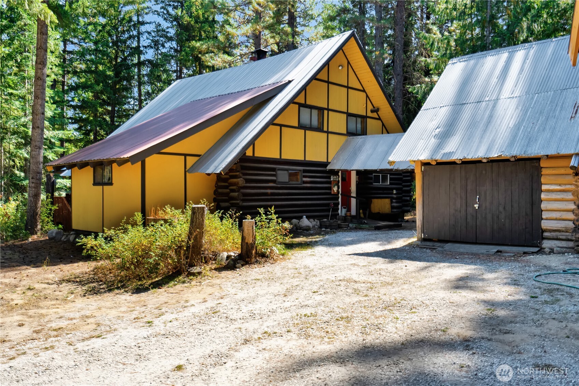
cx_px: 290
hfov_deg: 63.7
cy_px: 193
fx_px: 466
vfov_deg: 45.0
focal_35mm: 29
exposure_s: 1/1600
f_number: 4
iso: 1000
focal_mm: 29
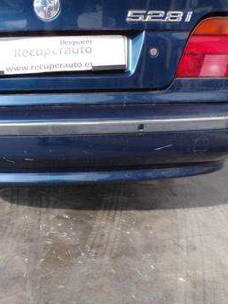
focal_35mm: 33
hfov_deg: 41.4
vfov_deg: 55.3
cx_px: 51
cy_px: 150
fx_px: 290
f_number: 5.8
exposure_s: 1/90
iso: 100
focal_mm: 4.3
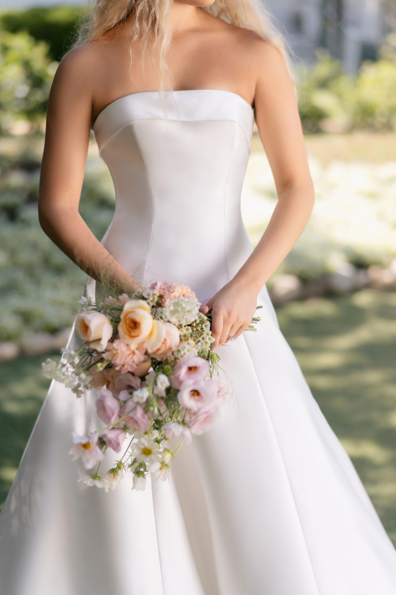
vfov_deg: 34.5
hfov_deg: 23.4
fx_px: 957
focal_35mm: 58
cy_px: 298
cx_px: 198
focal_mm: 58
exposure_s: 1/500
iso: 64
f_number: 1.8
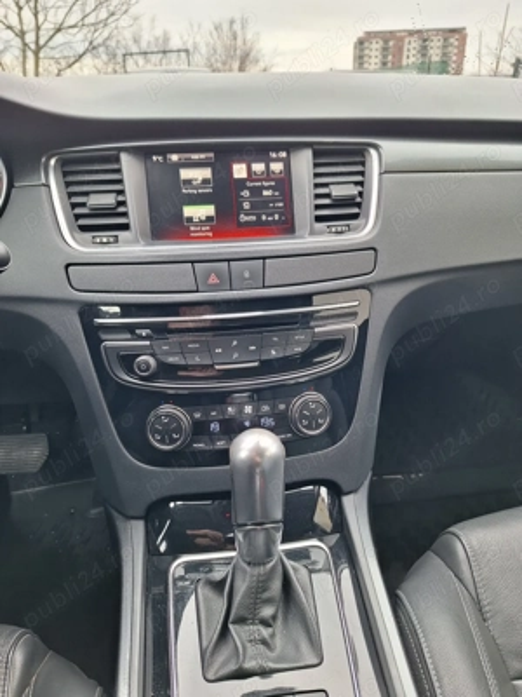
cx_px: 261
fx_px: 462
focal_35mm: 23
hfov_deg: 58.9
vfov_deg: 73.9
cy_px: 348
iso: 80
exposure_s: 1/100
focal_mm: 5.54
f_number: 1.8
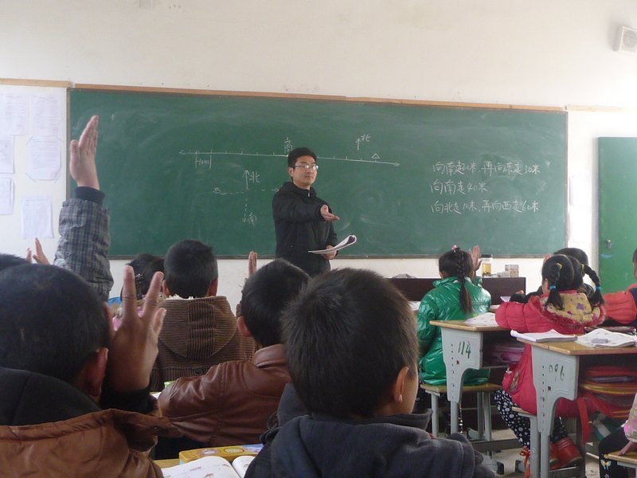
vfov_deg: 29.1
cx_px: 318
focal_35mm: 50
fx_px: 920
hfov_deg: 38.2
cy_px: 239
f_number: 3.4
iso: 200
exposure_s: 1/30
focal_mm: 5
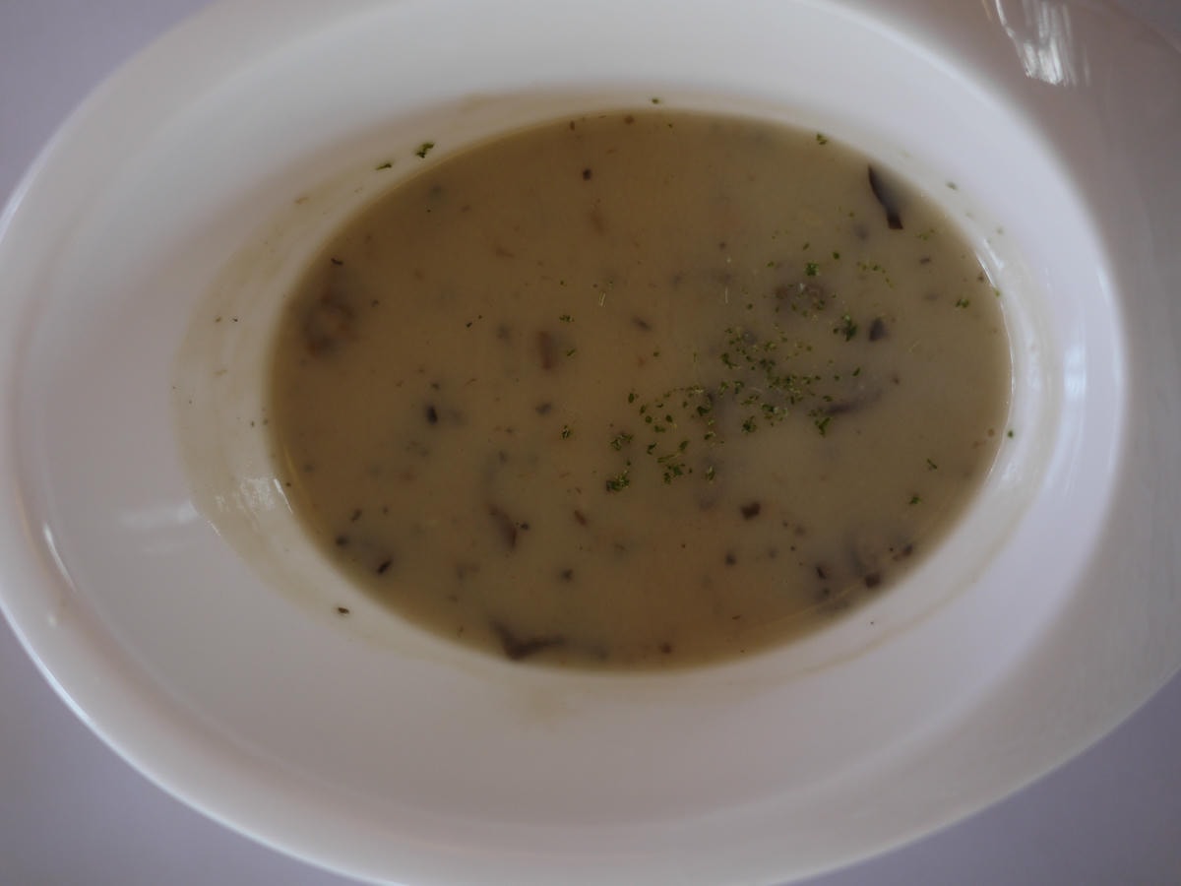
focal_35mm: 40
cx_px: 590
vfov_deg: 36.0
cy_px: 443
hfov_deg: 46.8
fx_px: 1365
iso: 160
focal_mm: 20
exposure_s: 1/100
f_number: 1.7
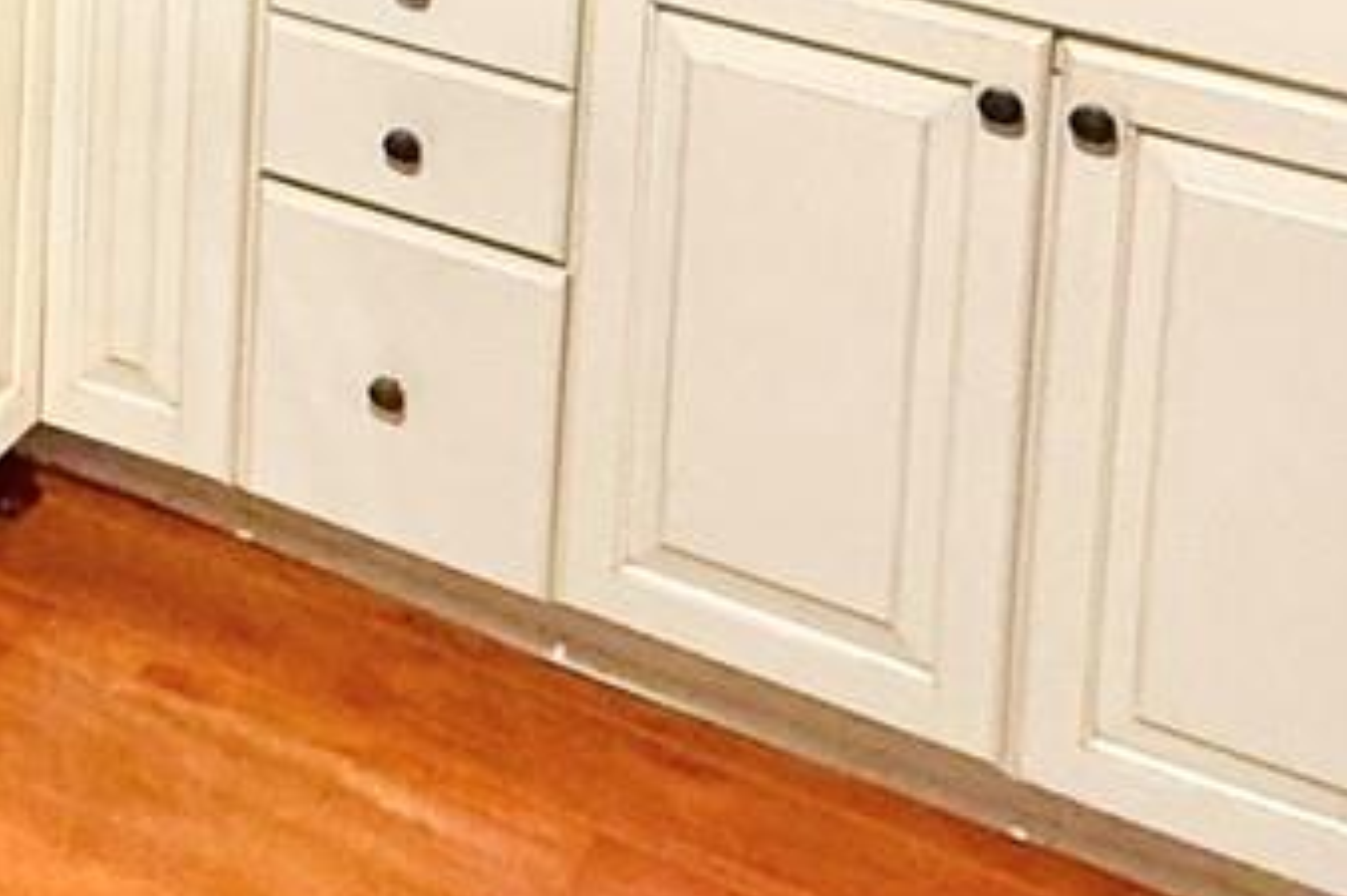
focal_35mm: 69
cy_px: -872
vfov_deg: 15.8
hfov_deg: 28.3
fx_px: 2580
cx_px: 183
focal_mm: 2.22
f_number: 2.2
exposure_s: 1/60
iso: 500
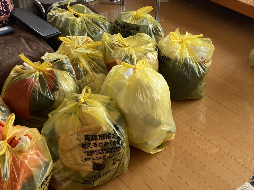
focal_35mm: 55
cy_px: 54
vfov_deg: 26.3
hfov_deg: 34.8
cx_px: 151
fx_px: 404
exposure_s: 1/122
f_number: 1.8
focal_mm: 4.25
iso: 80
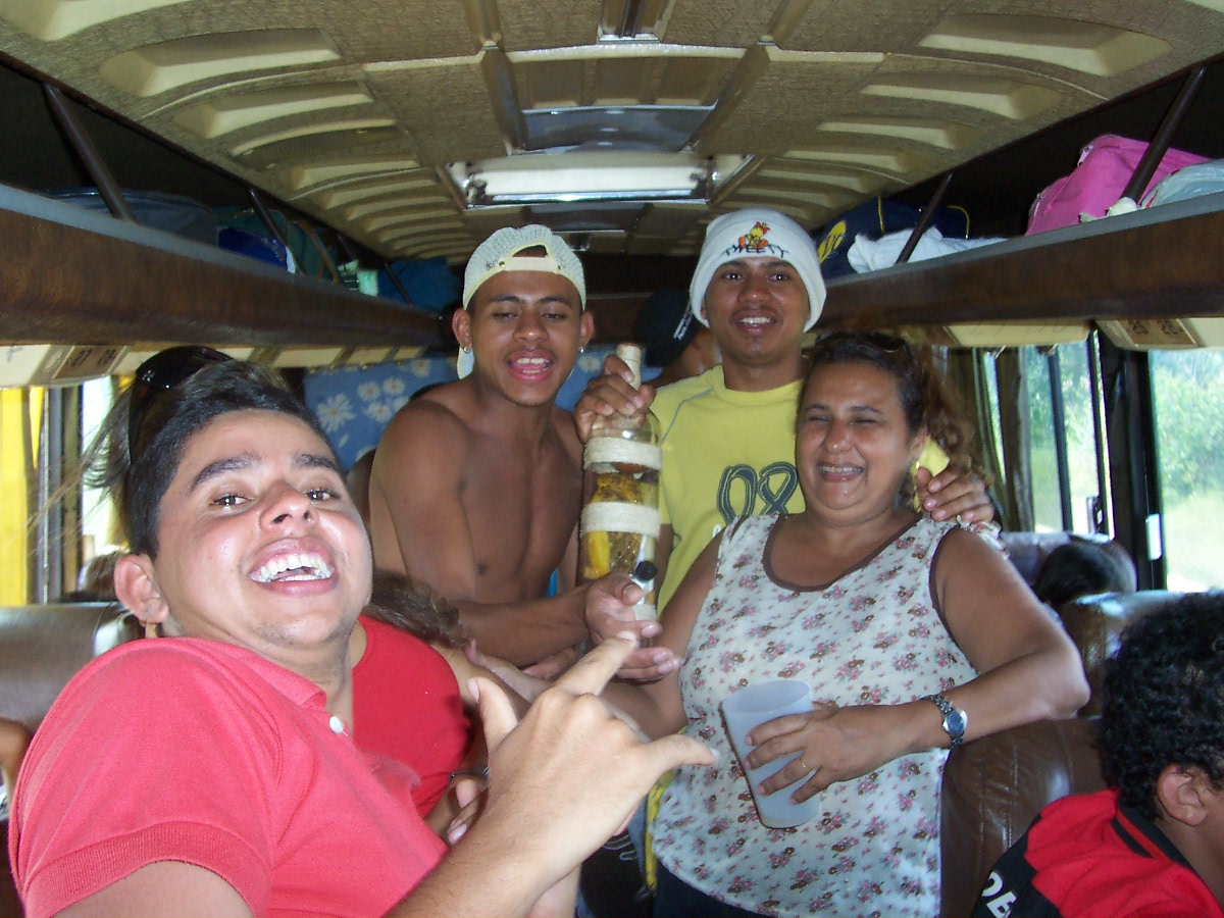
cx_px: 612
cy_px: 459
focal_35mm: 37
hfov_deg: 50.1
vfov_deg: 38.7
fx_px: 1308
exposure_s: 1/60
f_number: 2.8
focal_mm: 5.6
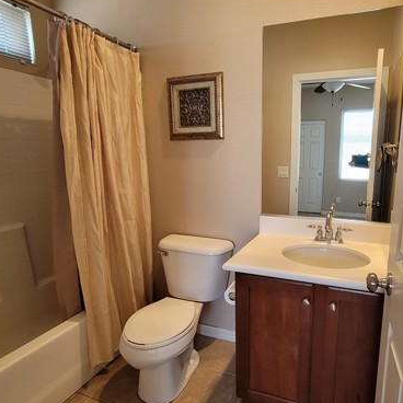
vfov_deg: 74.8
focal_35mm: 20
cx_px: 250
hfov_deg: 73.7
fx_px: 263
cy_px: 212
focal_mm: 2.2
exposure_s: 1/60
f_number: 2.2
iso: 320
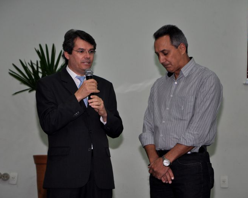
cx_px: 130
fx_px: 1318
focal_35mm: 180
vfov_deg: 8.6
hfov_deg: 10.8
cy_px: 99
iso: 400
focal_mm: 105
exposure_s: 1/60
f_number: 6.3
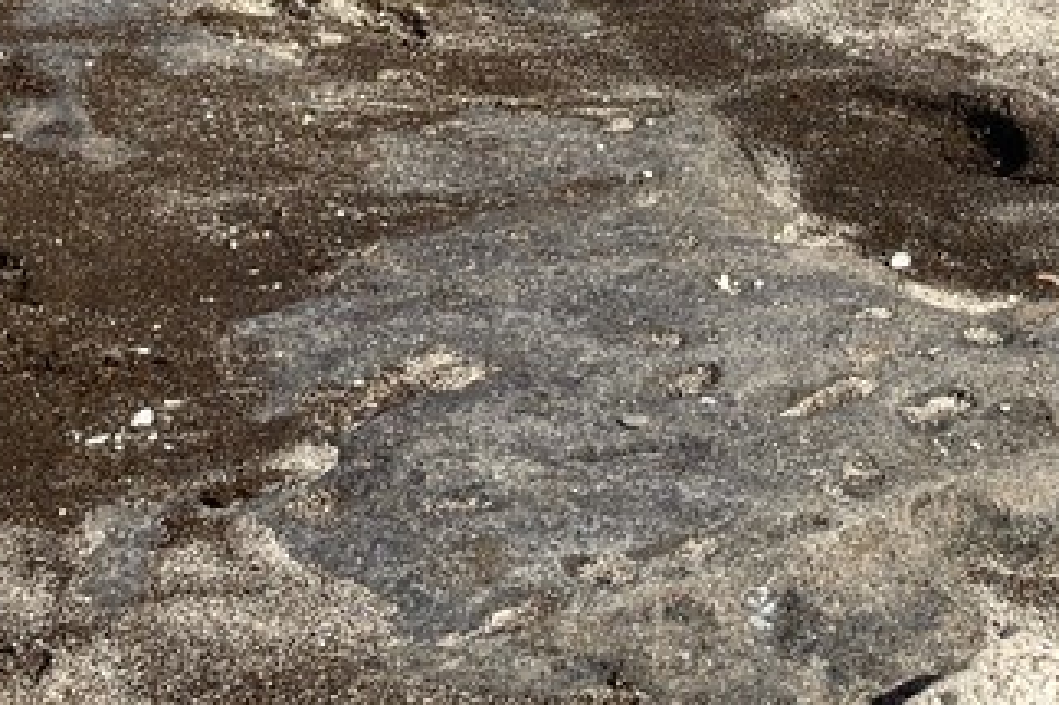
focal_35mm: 119
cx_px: 1367
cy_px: -1036
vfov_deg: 10.0
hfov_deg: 16.3
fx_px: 3499
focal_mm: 24
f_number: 14
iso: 200
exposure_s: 1/250
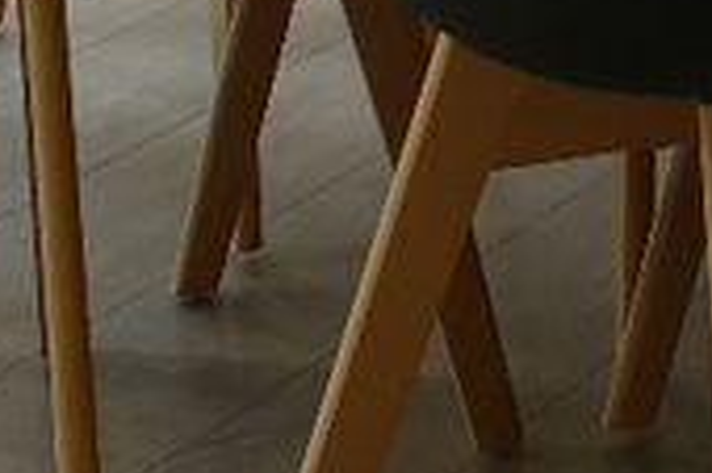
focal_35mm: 191
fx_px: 3774
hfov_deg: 10.4
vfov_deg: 6.3
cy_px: -1193
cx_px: 1127
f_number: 3.5
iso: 125
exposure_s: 1/80
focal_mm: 8.8
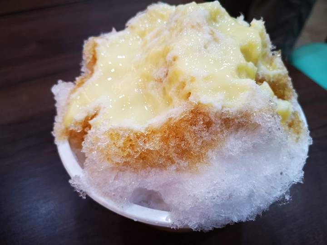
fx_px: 255
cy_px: 122
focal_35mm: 27
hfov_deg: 65.3
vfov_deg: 51.4
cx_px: 164
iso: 125
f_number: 1.8
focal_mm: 3.95
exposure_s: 1/60
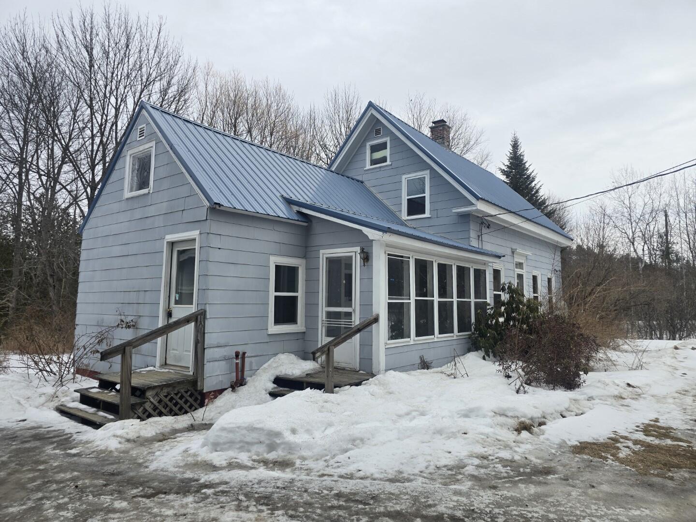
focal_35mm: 23
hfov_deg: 73.9
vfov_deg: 58.9
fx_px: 462
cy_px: 261
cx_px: 348
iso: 12
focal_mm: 6.3
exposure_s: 1/484
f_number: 1.7
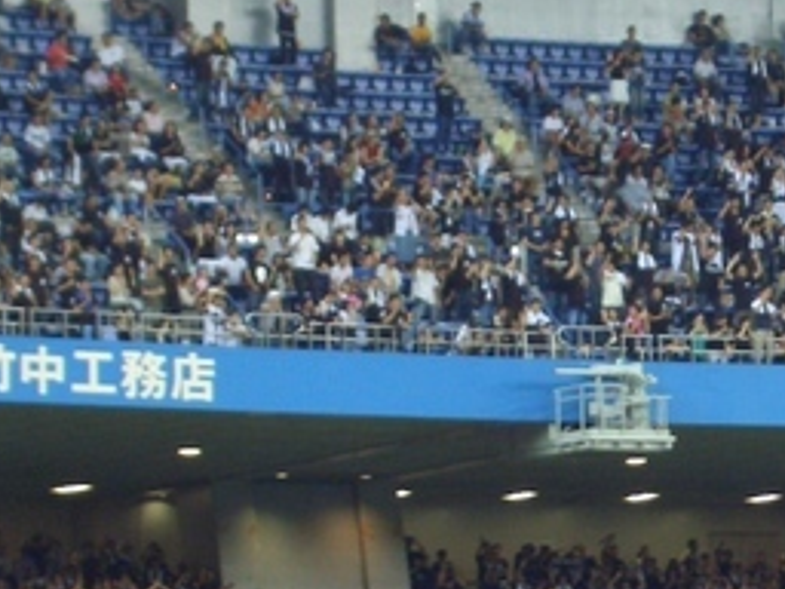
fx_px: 6622
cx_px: 619
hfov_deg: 6.8
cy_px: 564
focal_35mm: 292
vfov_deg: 5.1
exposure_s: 1/25
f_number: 4.9
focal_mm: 24
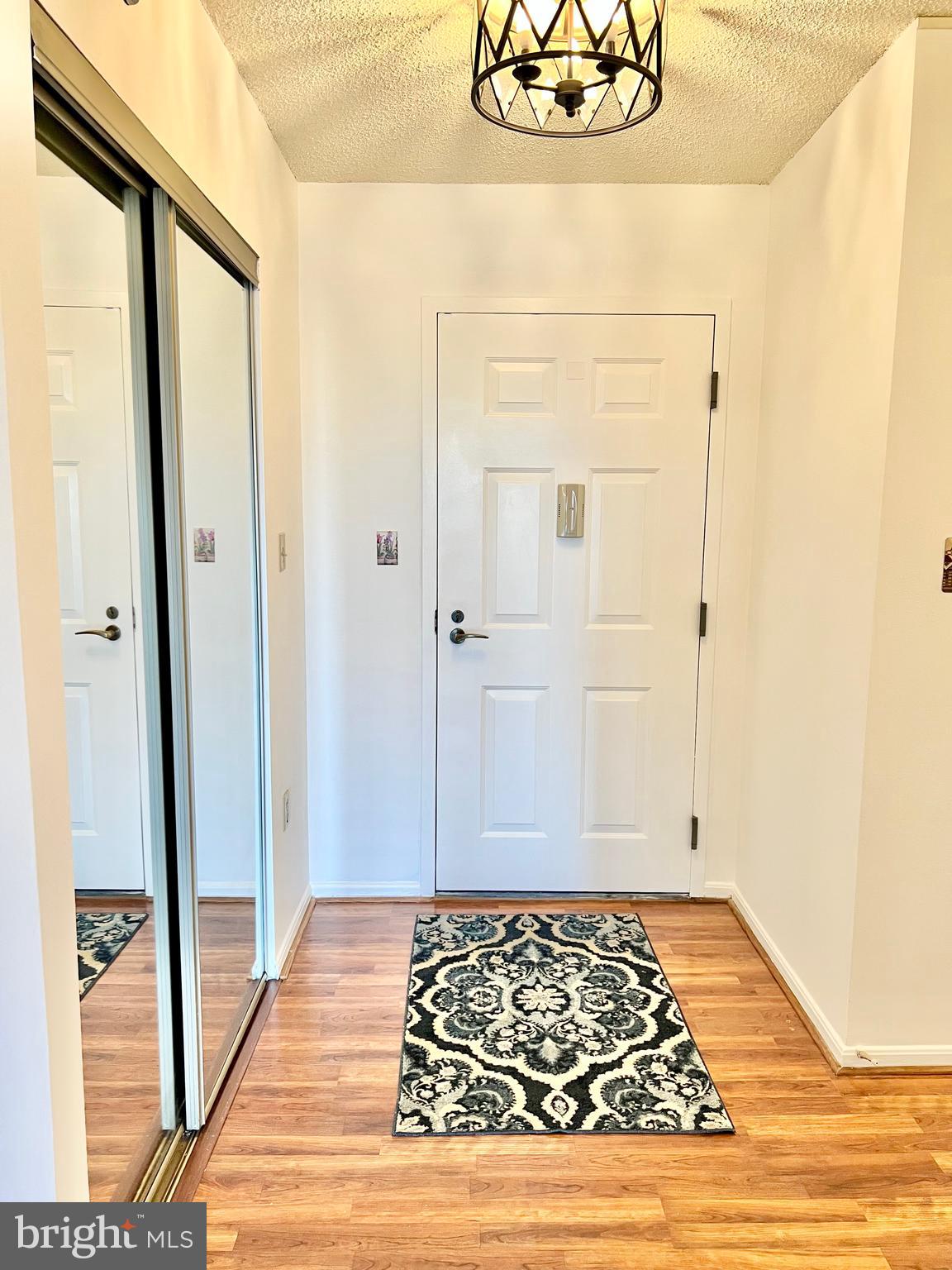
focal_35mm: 26
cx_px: 476
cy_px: 635
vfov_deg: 67.3
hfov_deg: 53.1
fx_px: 953
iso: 100
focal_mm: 5.7
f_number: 1.5
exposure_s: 1/60
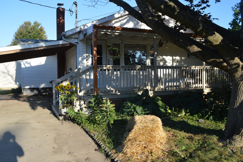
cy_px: 81
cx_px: 122
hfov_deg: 62.0
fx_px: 202
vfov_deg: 43.5
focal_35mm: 30
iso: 100
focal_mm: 20
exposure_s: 1/160
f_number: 6.3
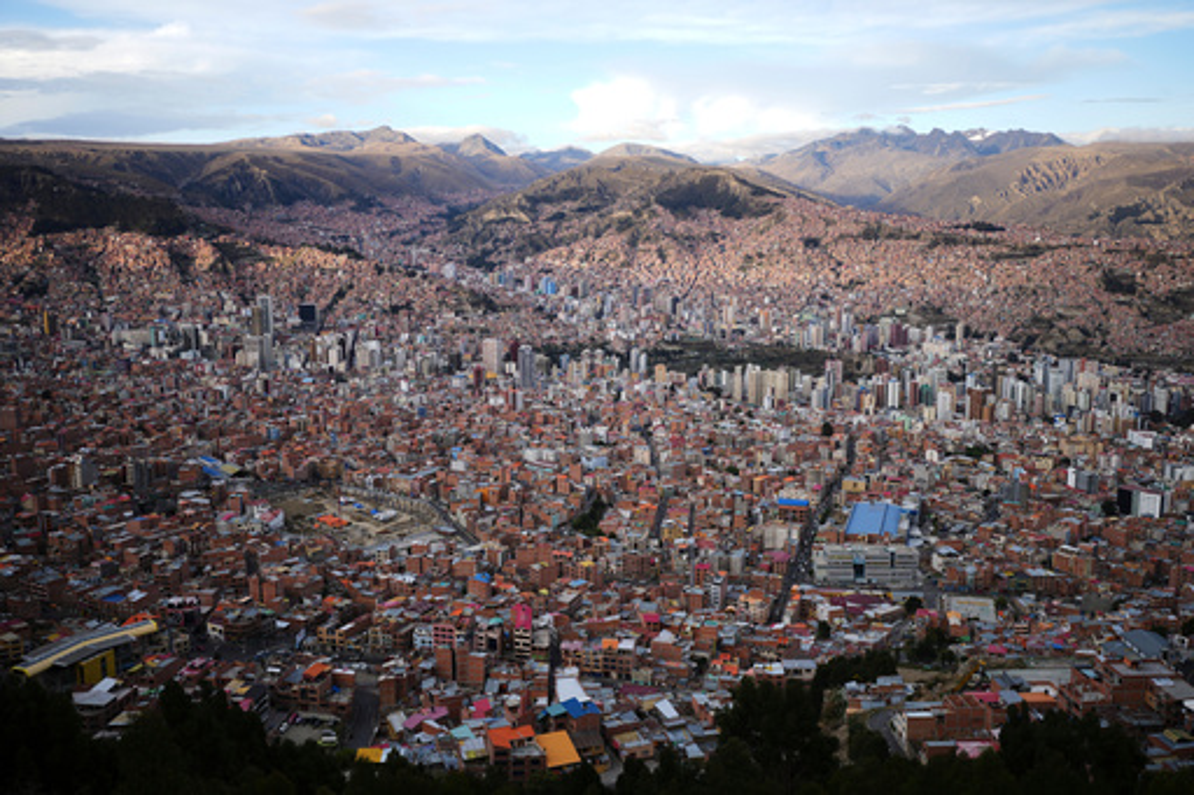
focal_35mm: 35
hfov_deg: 54.4
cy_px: 398
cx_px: 597
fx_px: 1160
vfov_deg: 37.8
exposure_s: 1/640
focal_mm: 35
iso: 50
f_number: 1.4
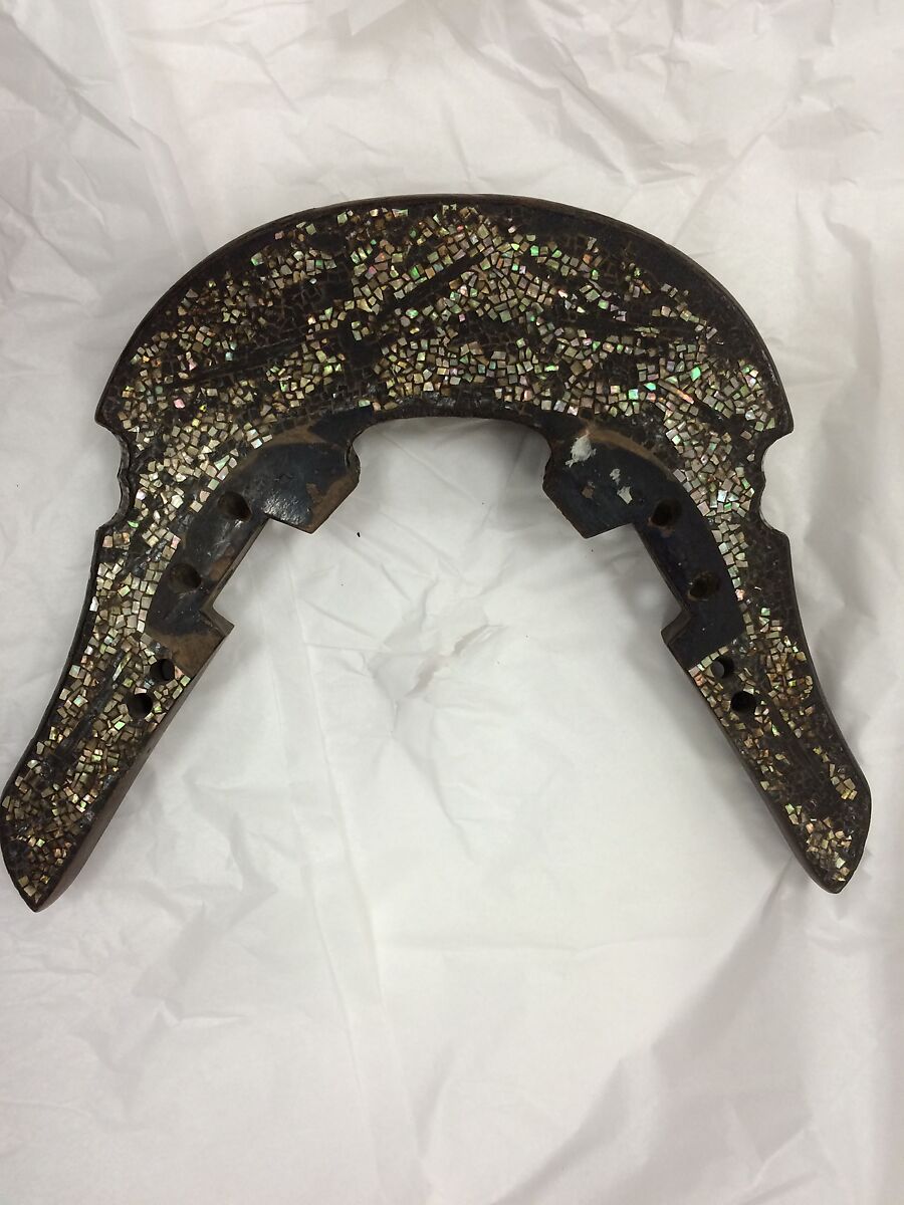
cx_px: 452
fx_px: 1010
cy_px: 602
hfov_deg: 48.2
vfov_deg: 61.7
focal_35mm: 29
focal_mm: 4.15
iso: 50
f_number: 2.2
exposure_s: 1/30
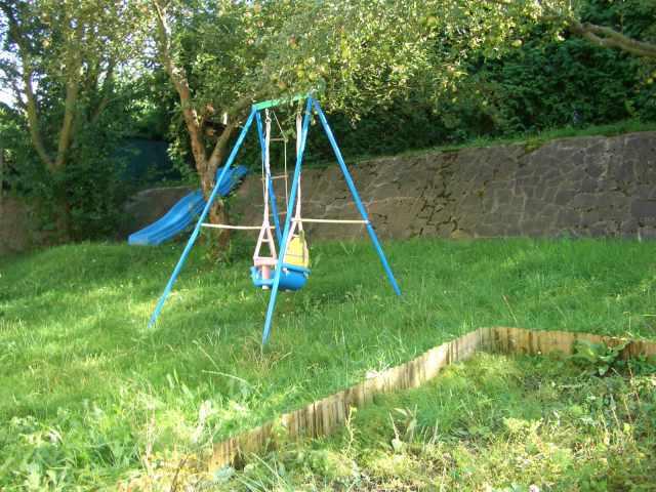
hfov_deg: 52.6
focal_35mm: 35
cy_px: 246
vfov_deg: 40.7
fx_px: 663
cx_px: 328
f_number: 2.6
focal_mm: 5.8
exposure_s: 1/100
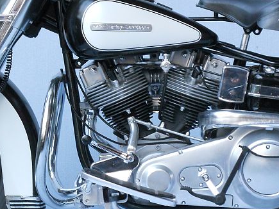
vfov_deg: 6.2
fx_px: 1934
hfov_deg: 8.2
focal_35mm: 240
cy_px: 130
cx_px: 194
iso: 400
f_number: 6.7
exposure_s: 1/40
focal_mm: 24.03
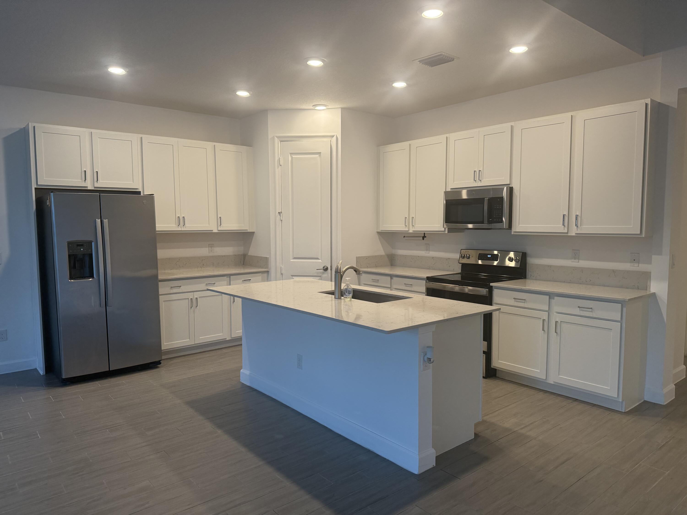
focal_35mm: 24
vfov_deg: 56.8
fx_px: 476
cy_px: 258
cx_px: 344
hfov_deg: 71.6
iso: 200
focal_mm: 6.76
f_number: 1.78
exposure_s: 1/176
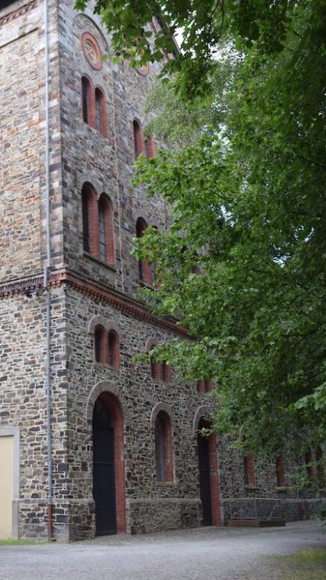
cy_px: 288
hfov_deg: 26.3
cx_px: 5
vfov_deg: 47.4
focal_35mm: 43
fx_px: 661
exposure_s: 1/200
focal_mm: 18
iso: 400
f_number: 7.1
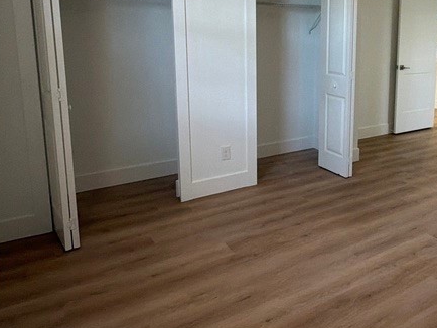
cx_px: 347
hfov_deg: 51.9
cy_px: 98
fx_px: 417
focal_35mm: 33
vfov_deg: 42.1
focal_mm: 2.22
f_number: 2.2
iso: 250
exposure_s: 1/121
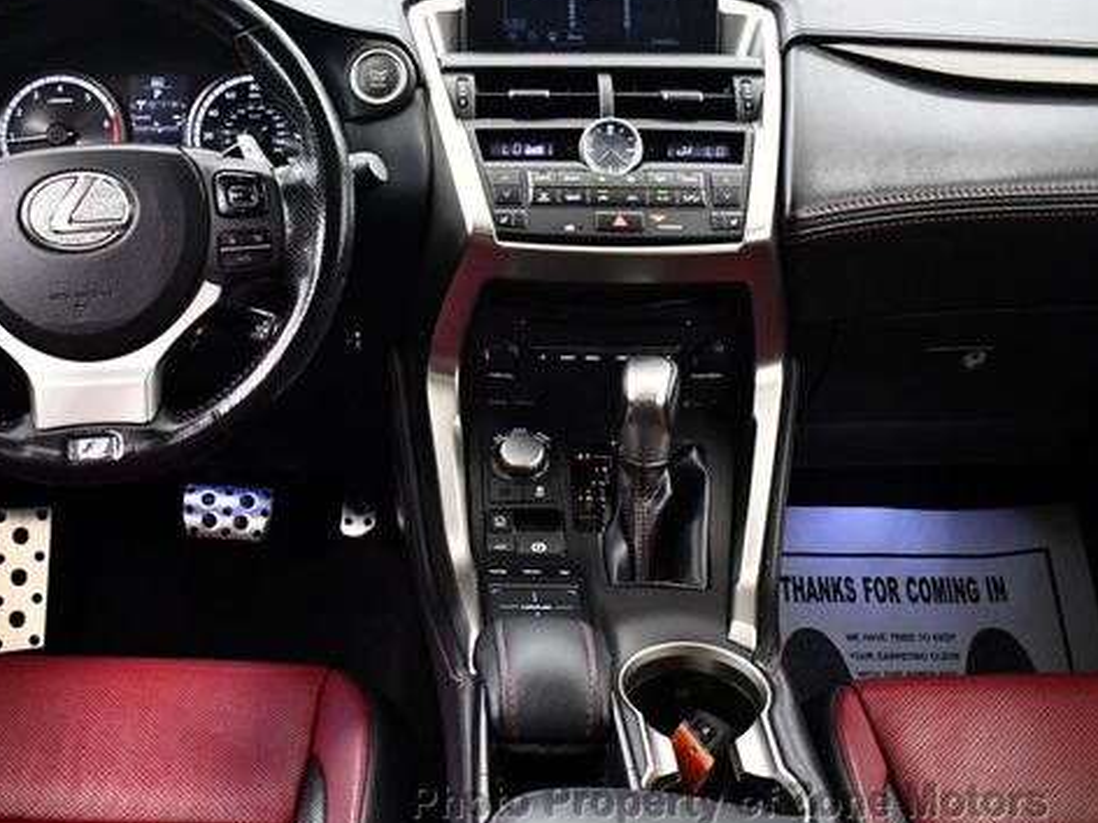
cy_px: 349
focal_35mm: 47
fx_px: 1491
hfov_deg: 40.0
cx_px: 382
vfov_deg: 30.8
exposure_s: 1/80
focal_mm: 18
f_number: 3.5
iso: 3200
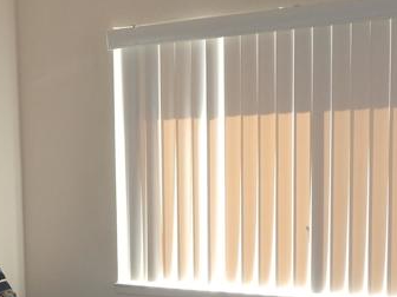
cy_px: 243
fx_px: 803
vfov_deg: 20.7
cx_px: 98
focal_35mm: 70
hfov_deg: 27.4
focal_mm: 4
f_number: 3
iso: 125
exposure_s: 1/50
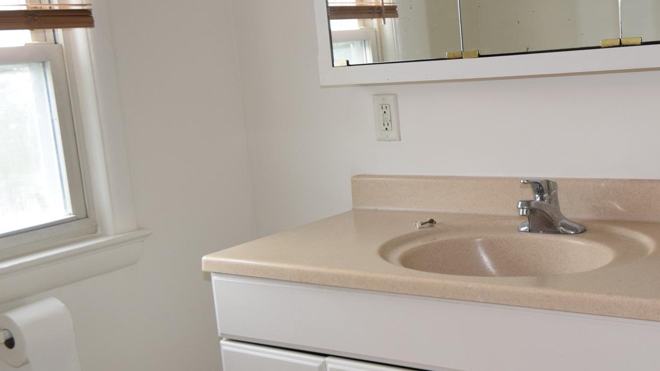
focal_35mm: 55
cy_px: 186
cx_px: 442
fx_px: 963
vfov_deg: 21.8
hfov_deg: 37.4
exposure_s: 1/125
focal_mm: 22
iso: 800
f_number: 5.6
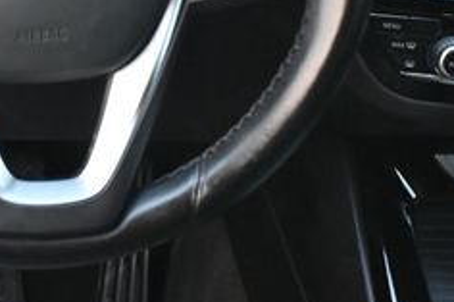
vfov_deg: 11.9
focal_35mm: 112
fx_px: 1407
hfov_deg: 17.9
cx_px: 13
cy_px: -90
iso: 1400
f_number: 4.5
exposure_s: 1/125
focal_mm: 27.5
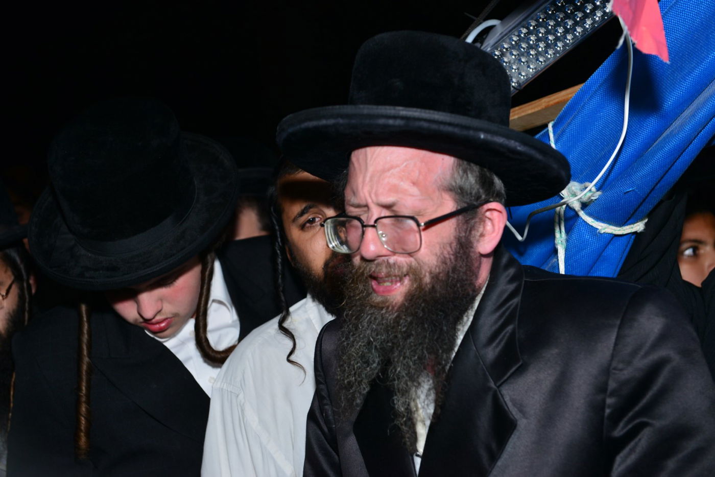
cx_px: 358
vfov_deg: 19.5
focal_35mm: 70
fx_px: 1390
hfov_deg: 28.8
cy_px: 238
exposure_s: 1/125
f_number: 5
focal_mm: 70
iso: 1000
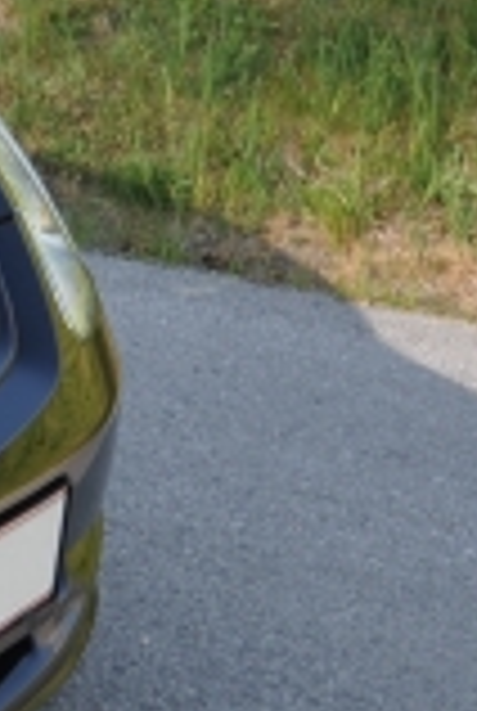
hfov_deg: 9.8
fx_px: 2394
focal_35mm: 121
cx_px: -745
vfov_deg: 16.7
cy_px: 106
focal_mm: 16
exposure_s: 1/200
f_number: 7.1
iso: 200
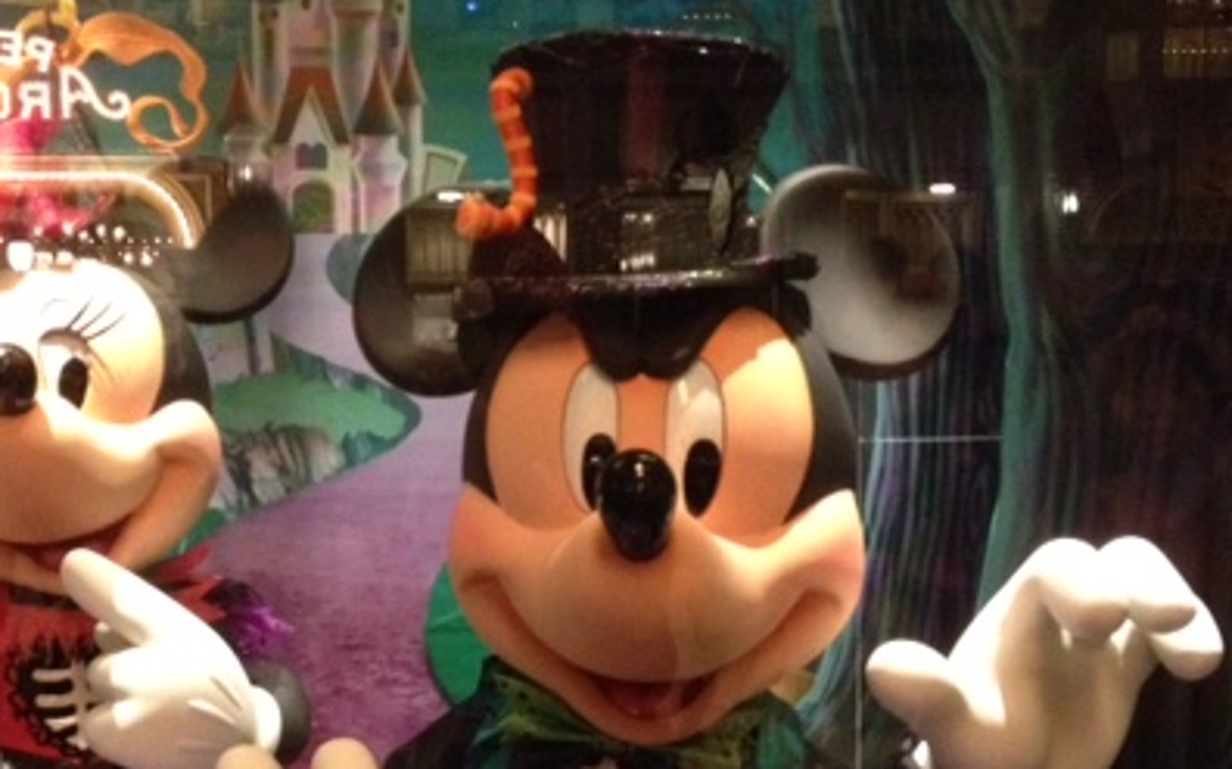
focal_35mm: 60
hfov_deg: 33.7
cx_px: 401
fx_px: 2013
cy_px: 535
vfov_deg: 21.5
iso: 640
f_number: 2.4
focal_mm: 4.28
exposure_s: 1/15
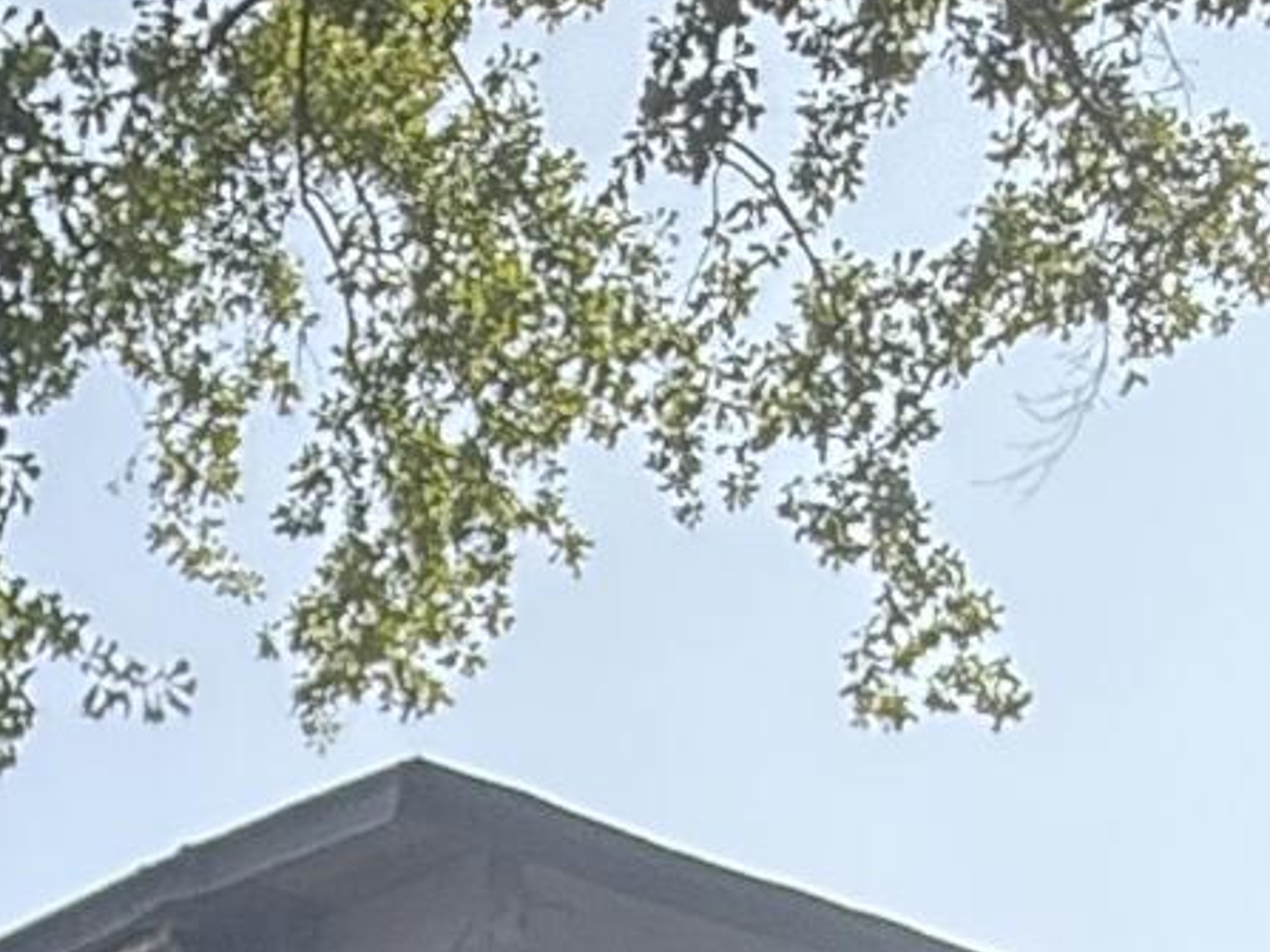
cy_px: 2018
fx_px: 3448
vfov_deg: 13.2
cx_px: -313
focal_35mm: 94
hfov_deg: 19.5
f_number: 2.2
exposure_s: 1/241
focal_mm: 2.22
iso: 64
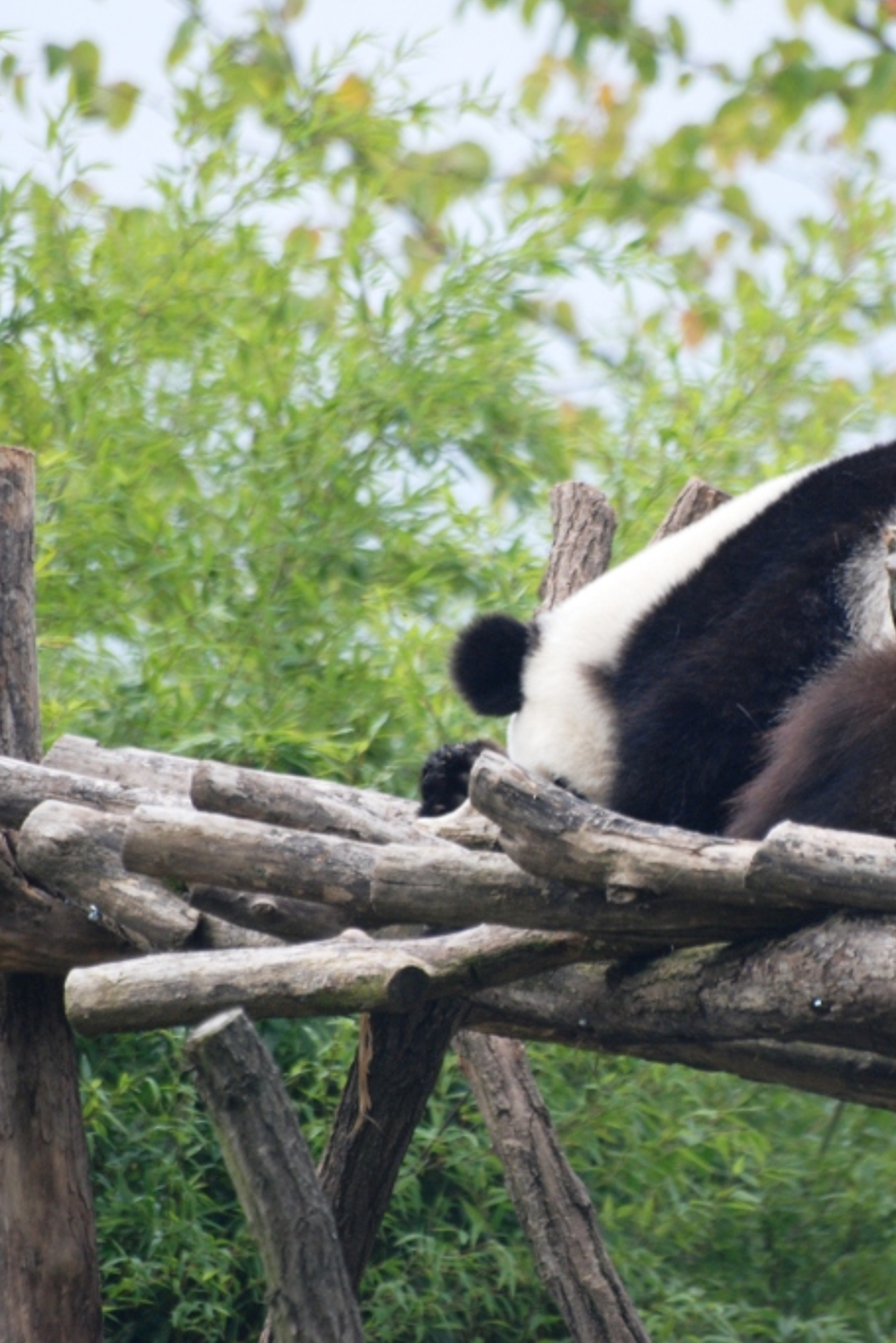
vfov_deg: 3.1
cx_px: 695
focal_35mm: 676
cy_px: 672
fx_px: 25223
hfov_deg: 2.0
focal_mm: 300
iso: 400
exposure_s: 1/250
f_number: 5.6
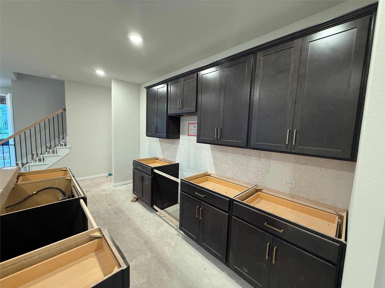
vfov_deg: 85.7
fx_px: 156
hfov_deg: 102.1
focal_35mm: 14
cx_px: 192
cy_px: 144
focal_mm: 2.22
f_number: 2.2
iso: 250
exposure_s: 1/60
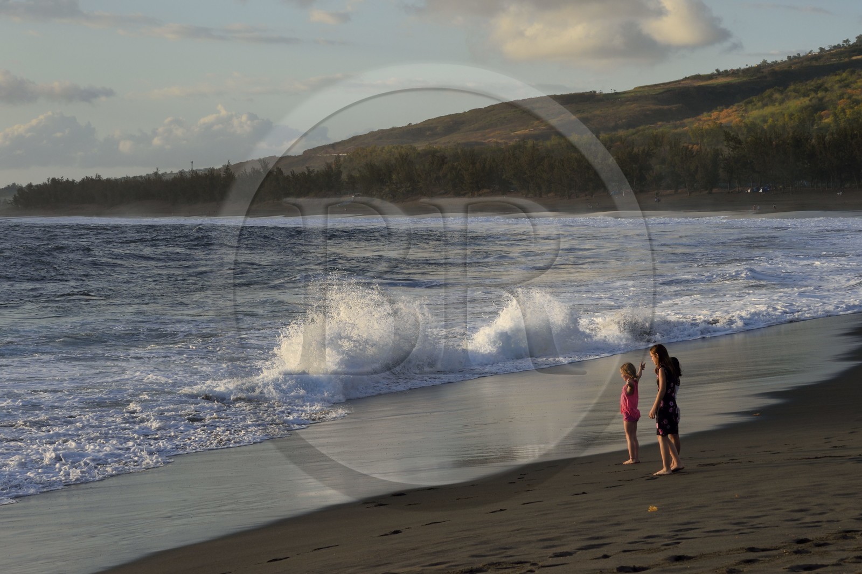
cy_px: 287
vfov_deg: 15.9
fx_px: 2058
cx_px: 431
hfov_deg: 23.7
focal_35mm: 86
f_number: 14
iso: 400
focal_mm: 86
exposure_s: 1/250
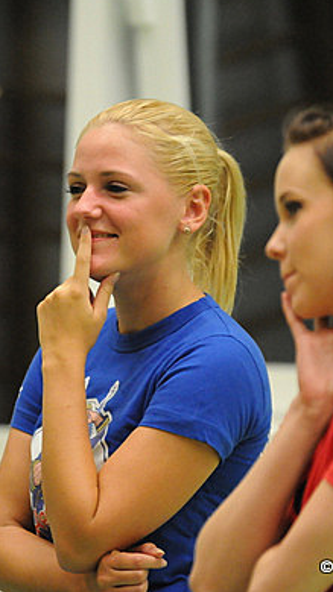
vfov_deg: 4.5
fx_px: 7592
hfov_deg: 2.5
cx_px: 163
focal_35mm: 483
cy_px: 294
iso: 2200
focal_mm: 200
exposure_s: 1/200
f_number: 2.8
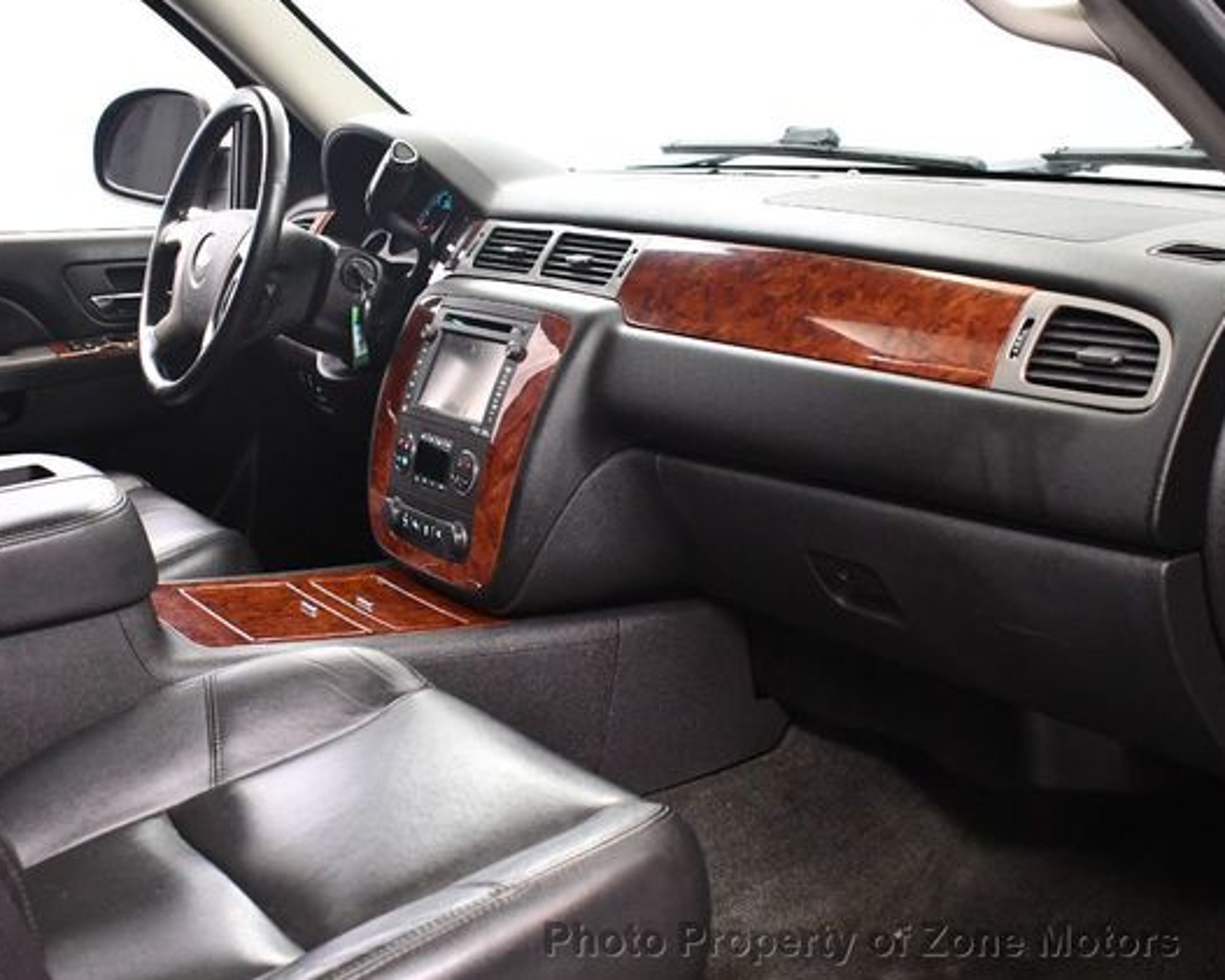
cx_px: 510
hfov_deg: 38.7
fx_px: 1741
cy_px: 485
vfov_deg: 31.5
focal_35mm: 48
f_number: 3.8
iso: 3200
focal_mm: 21
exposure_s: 1/80
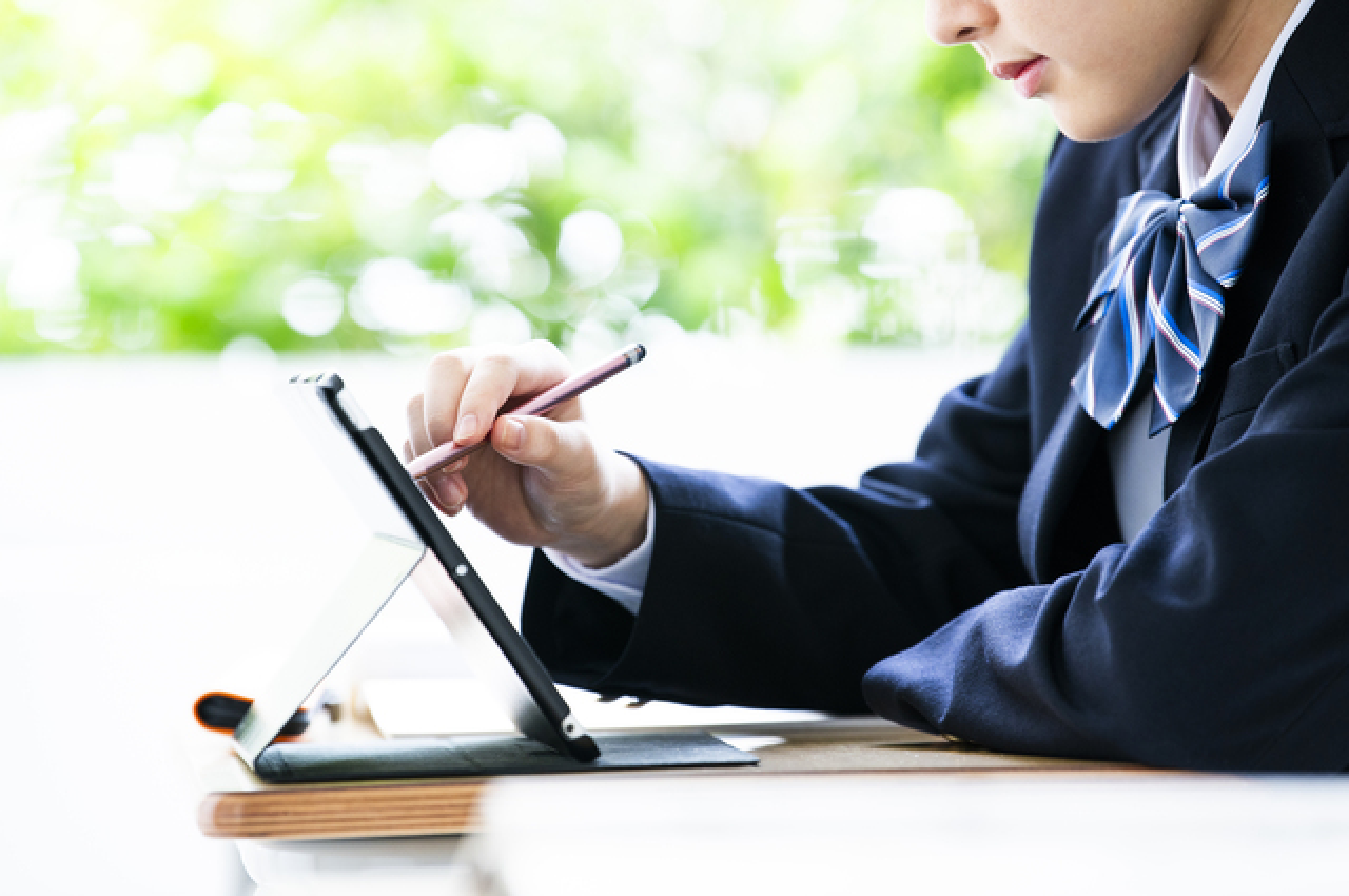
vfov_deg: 6.8
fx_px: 7485
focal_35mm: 200
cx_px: 674
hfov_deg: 10.3
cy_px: 448
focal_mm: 200
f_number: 4
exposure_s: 1/60
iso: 800
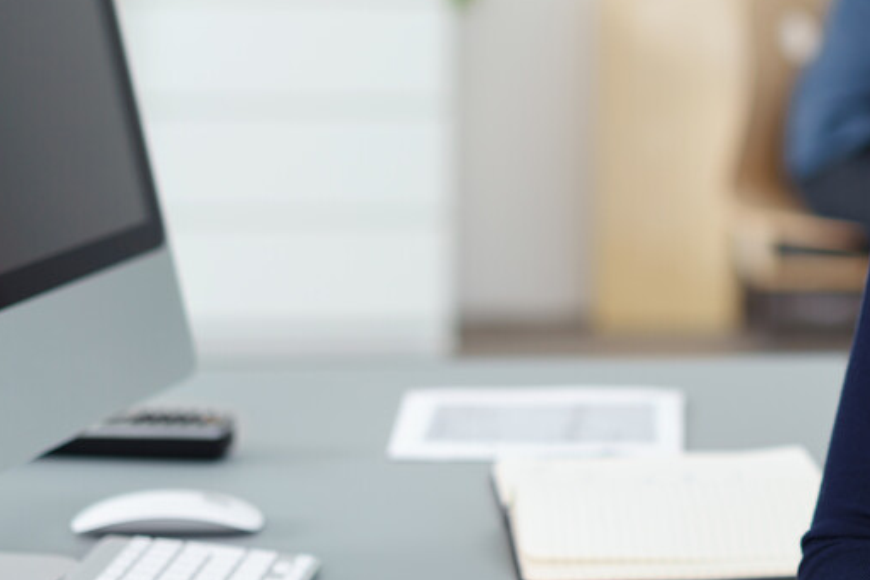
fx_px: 3116
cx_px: 833
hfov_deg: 15.6
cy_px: 139
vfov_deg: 10.6
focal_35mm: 129
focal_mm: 55
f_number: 2.2
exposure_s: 1/160
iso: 100
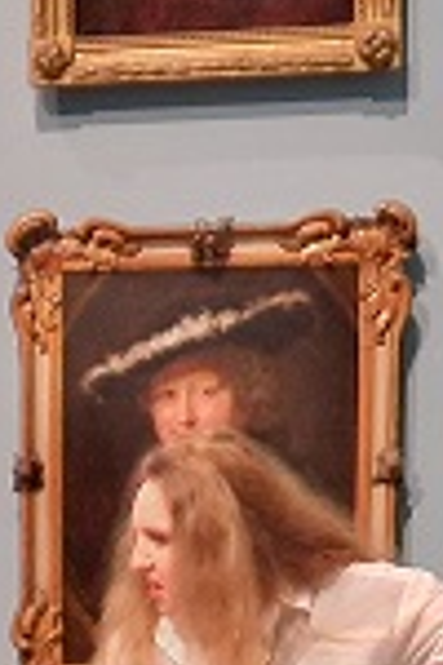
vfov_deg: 12.5
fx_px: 2935
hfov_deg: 8.4
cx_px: -226
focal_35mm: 159
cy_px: 860
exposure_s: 1/50
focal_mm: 5.4
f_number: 1.8
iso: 640
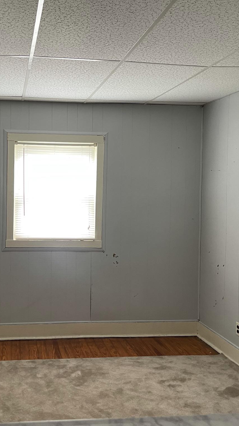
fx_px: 428
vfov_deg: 52.8
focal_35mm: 38
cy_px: 213
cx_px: 59
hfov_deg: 30.7
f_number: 1.6
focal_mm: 5.1
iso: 250
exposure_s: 1/60
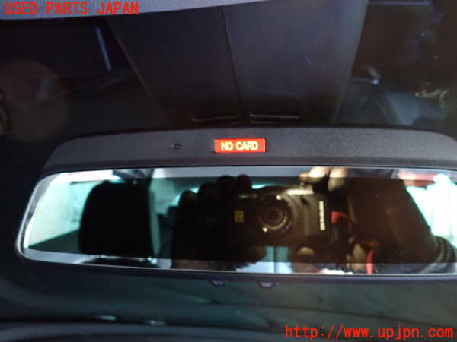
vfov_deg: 54.9
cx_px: 228
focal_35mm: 25
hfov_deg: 69.4
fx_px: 330
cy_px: 171
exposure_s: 1/13
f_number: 2
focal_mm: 4.5
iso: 800
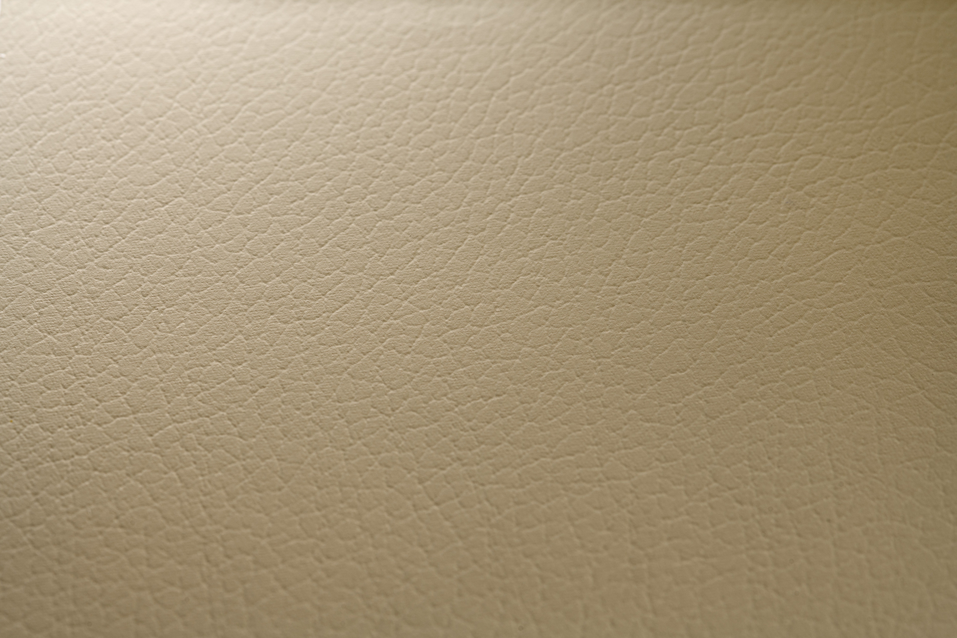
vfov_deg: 13.0
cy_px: 319
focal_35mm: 105
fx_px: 2791
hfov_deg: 19.5
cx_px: 478
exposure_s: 8
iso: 100
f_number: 16
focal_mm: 105
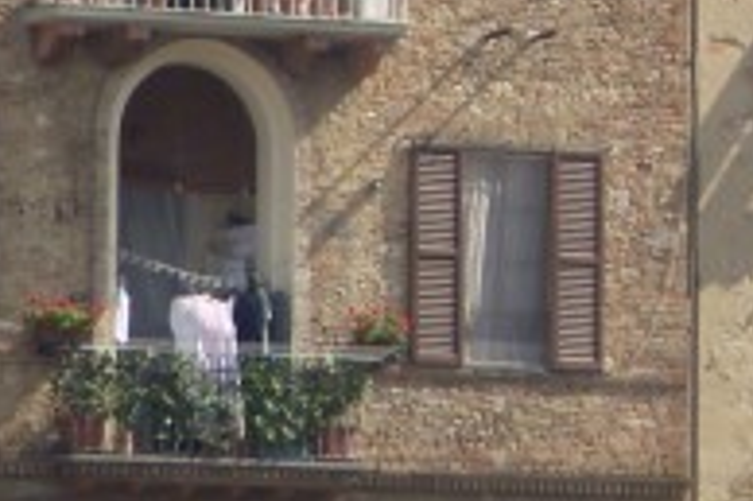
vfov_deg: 2.8
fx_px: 10240
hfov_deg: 4.2
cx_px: 885
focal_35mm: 490
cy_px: -97
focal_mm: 18.9
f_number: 4.2
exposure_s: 1/400
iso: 100
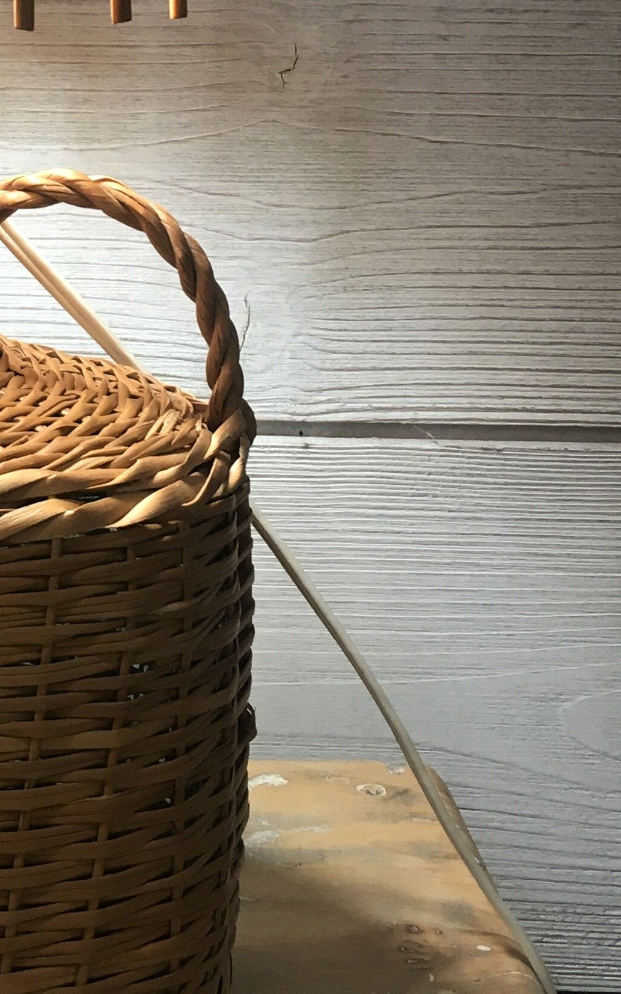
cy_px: 140
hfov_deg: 16.9
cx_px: -32
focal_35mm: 75
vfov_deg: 26.7
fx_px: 2031
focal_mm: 4.15
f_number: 2.2
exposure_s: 1/33
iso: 100
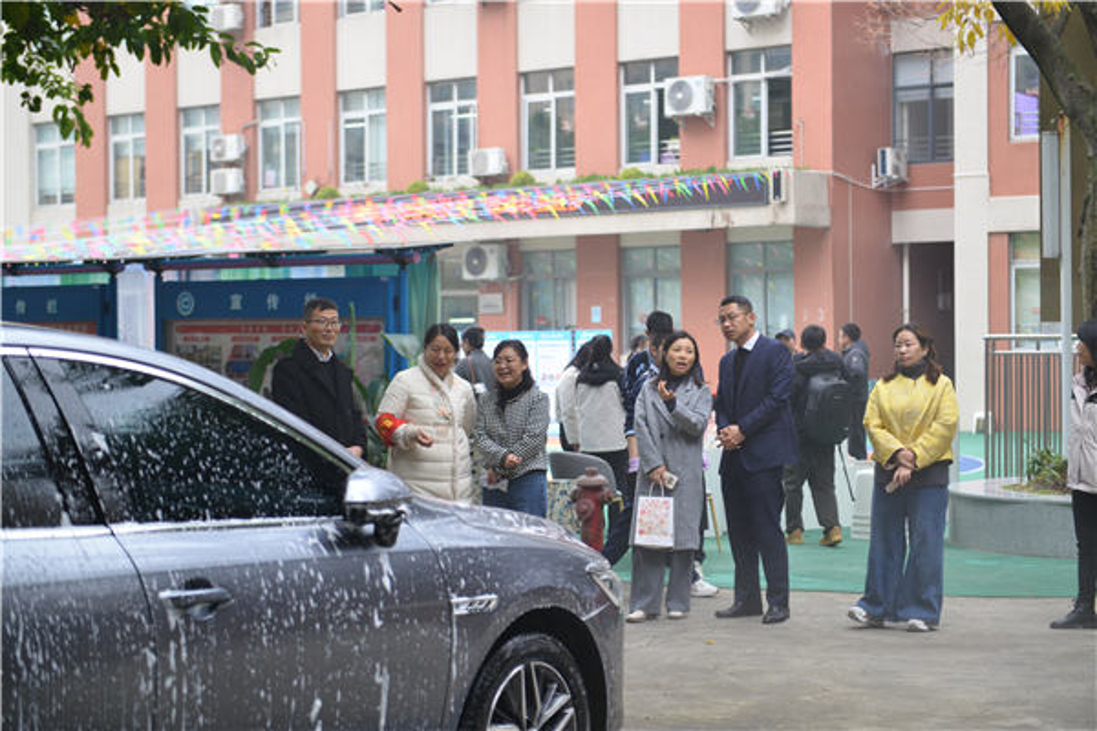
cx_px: 548
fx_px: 2011
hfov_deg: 30.5
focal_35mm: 66
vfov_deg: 20.6
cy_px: 366
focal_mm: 66
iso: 500
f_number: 2.8
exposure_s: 1/200
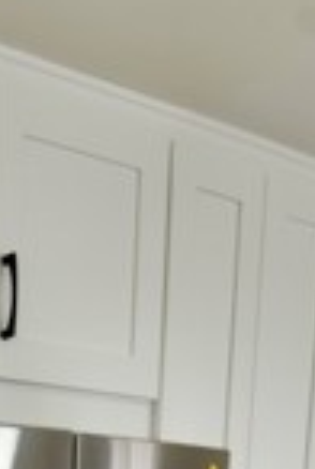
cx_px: -121
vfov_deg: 20.7
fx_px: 914
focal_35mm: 70
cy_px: 829
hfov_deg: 18.0
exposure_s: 1/200
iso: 1000
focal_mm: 16
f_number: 4
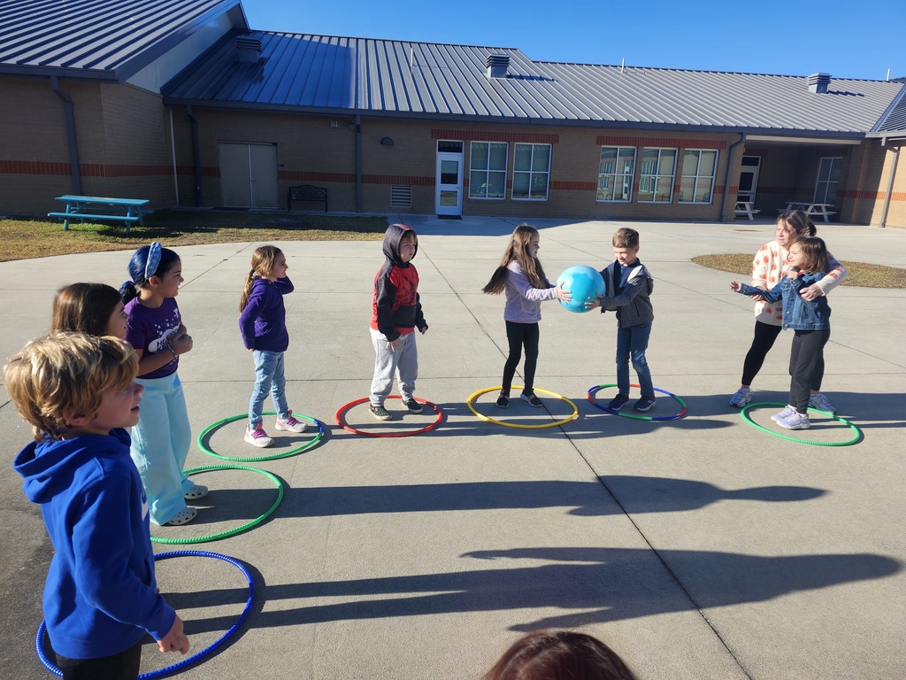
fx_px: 602
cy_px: 340
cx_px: 453
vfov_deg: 58.9
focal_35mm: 23
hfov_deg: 73.9
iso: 25
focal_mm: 5.54
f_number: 1.8
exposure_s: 1/1081
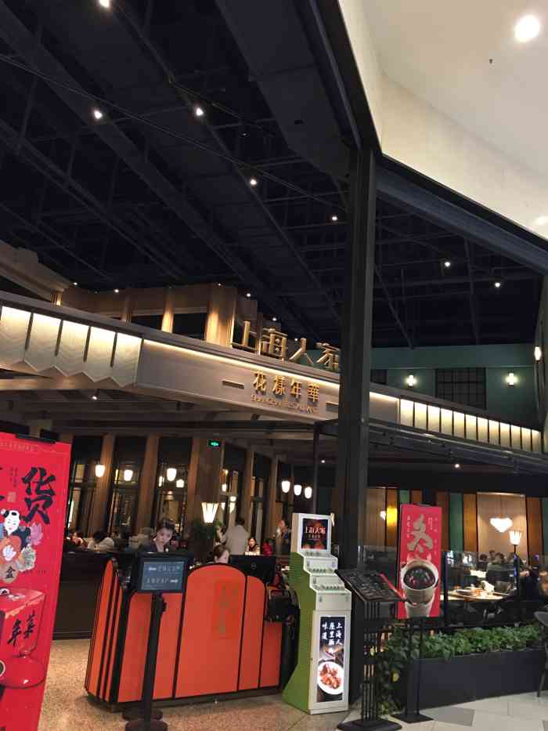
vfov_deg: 61.7
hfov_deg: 48.2
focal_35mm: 29
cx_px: 274
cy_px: 366
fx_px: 612
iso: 100
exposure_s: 1/10
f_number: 2.2
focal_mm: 4.15
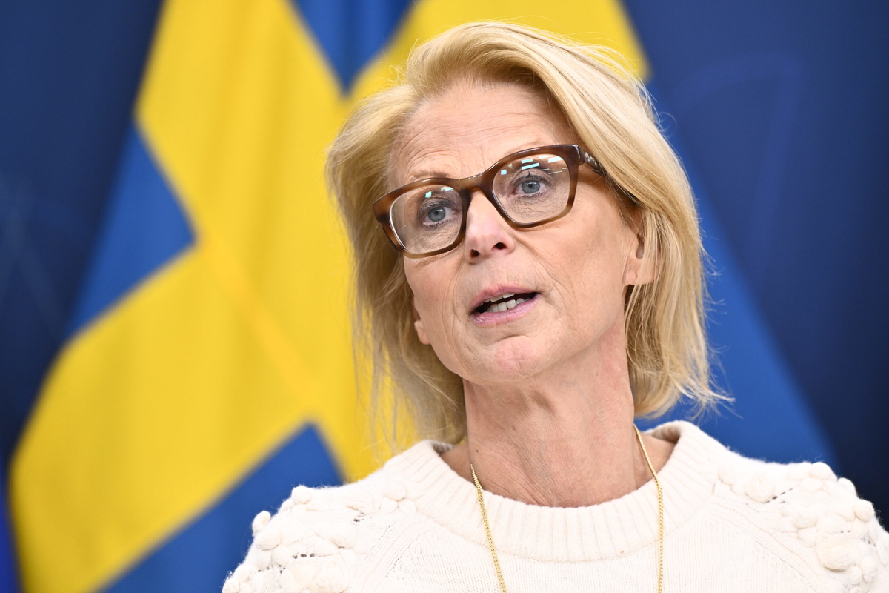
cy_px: 296
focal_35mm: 200
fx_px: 4939
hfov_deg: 10.3
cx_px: 444
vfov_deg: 6.9
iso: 1250
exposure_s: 1/250
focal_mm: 200
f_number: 4
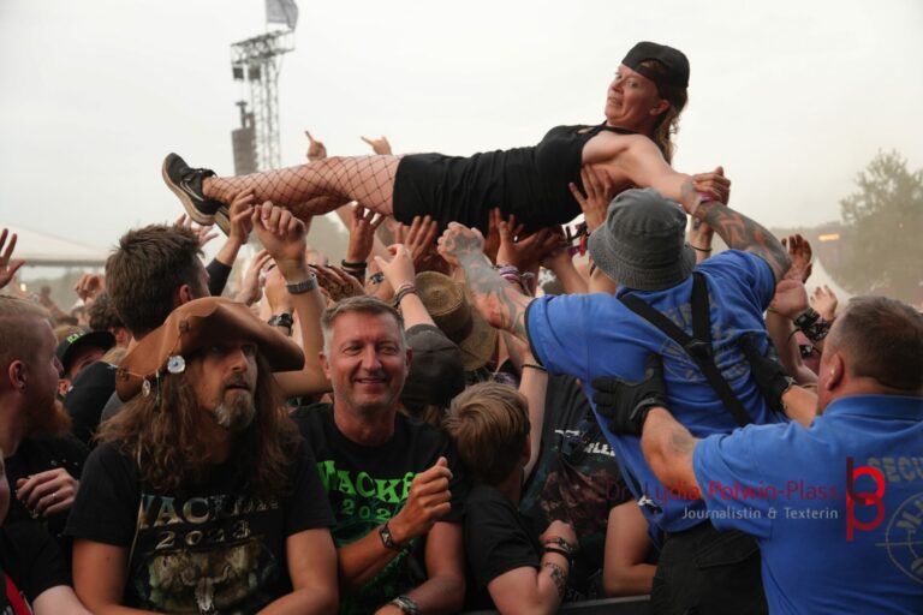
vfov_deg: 19.3
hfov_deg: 28.6
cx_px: 462
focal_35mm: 70
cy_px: 308
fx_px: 1807
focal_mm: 47
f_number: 4.5
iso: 250
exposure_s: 1/160
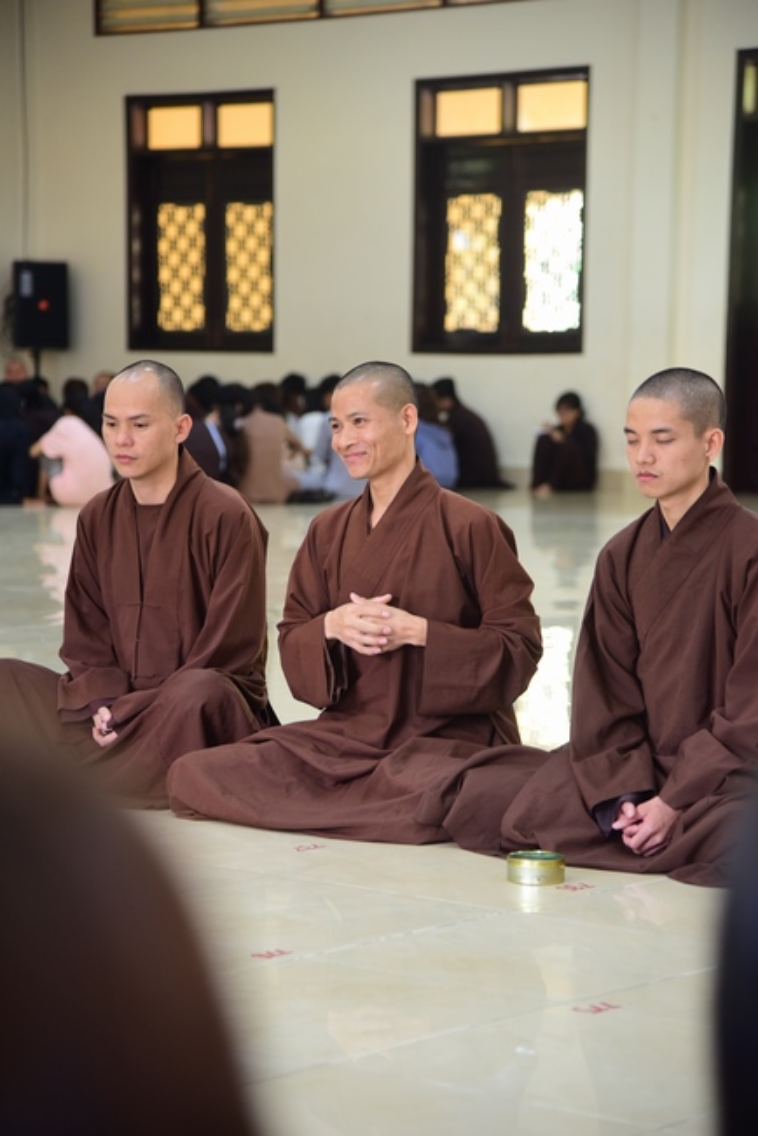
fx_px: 3092
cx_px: 379
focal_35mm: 98
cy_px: 568
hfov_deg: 14.0
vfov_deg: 20.8
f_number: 4
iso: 1000
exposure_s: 1/40
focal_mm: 98
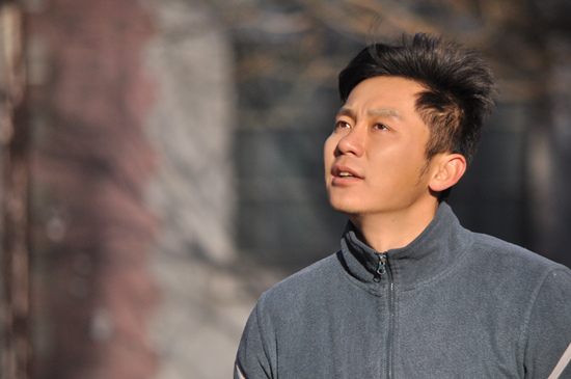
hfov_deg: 4.6
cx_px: 286
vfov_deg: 3.0
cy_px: 190
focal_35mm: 450
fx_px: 7127
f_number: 5.6
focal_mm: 300
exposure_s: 1/2000
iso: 500
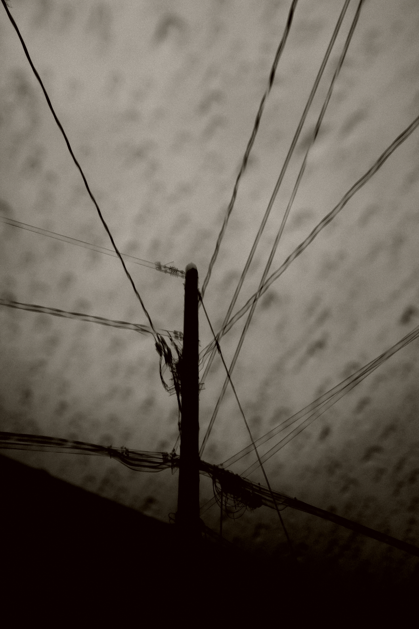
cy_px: 314
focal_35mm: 40
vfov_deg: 48.5
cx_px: 210
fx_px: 698
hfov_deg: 33.4
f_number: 11
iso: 200
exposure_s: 1/4
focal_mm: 26
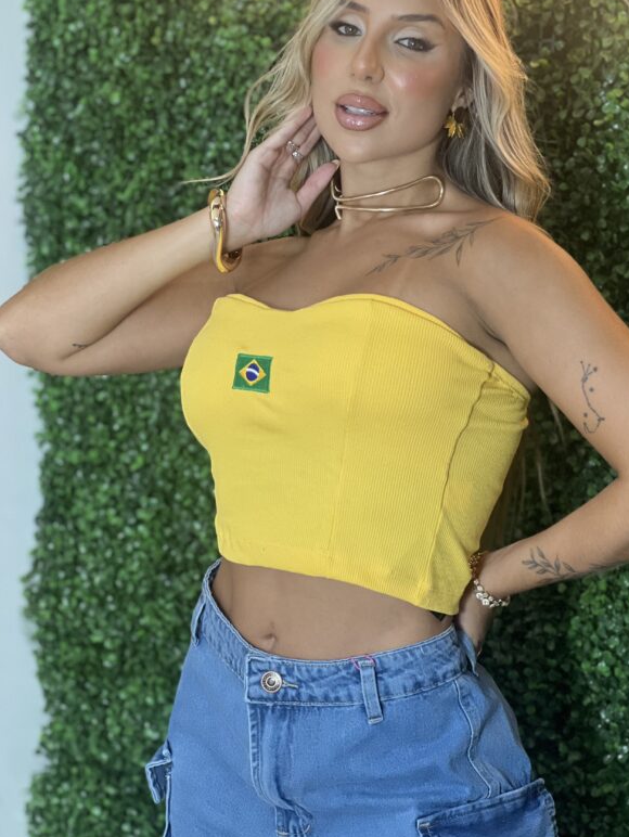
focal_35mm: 93
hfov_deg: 15.9
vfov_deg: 21.1
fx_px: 2251
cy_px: 367
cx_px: 378
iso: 200
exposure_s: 1/120
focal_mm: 9
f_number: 2.8
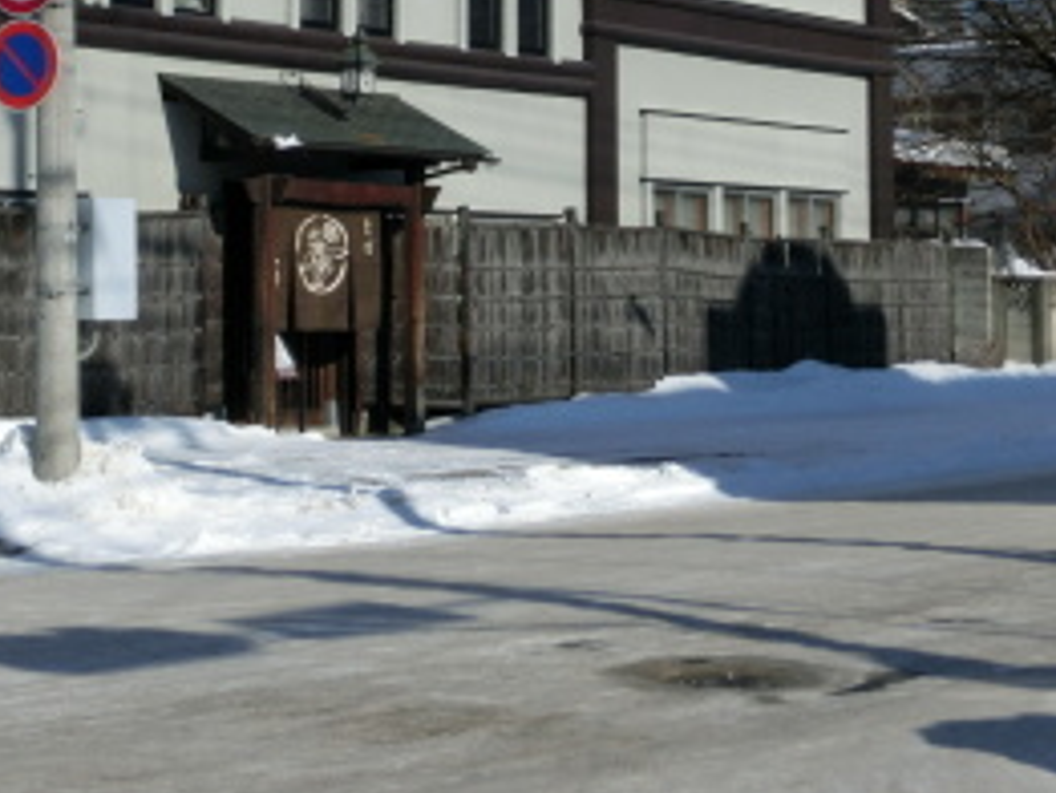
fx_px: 2747
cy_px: 51
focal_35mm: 90
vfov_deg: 16.2
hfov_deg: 21.6
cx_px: 324
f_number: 10.7
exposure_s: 1/250
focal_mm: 8.29
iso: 80
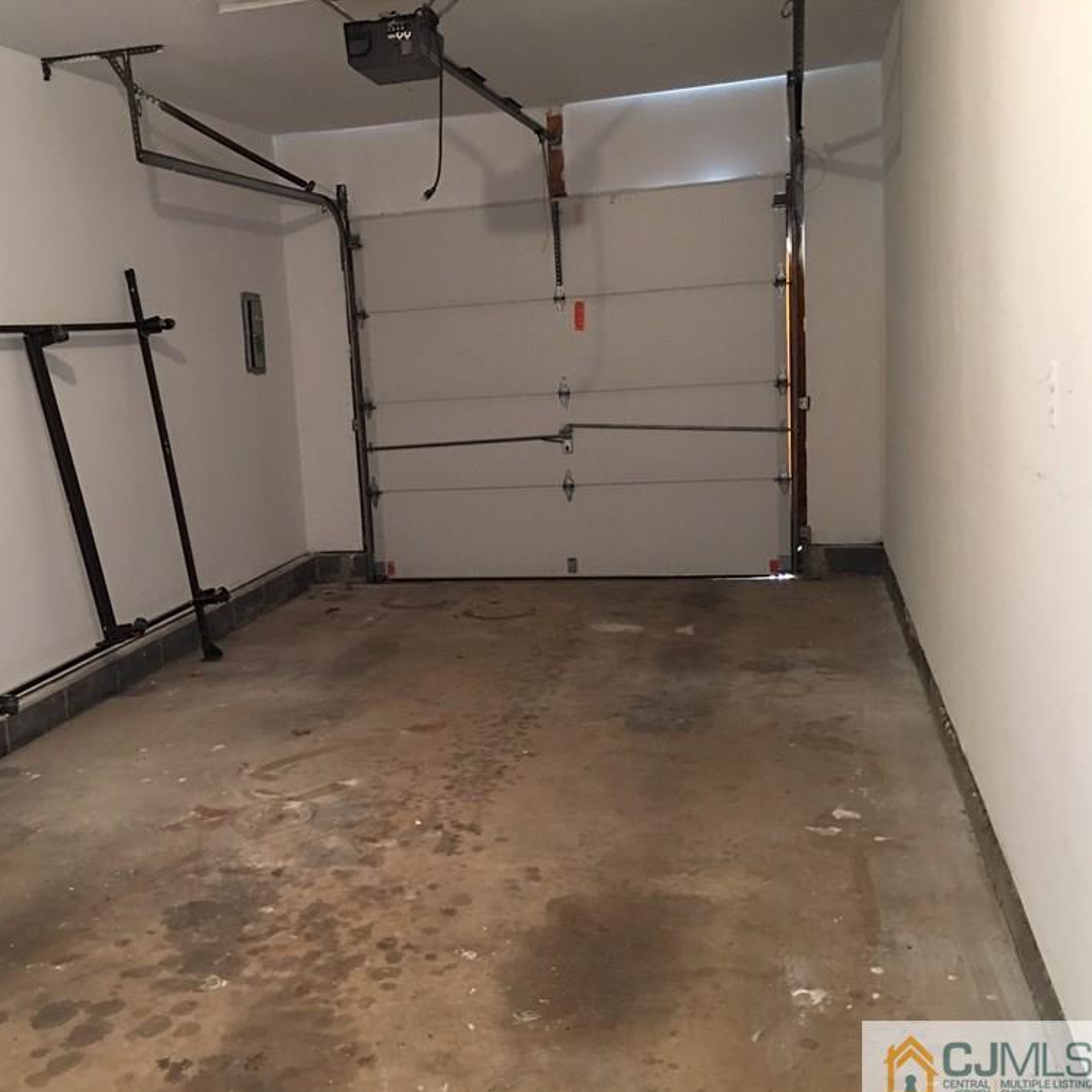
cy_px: 553
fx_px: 1249
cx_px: 414
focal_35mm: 35
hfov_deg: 46.8
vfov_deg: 47.2
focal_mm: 4.15
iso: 64
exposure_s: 1/4
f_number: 2.2
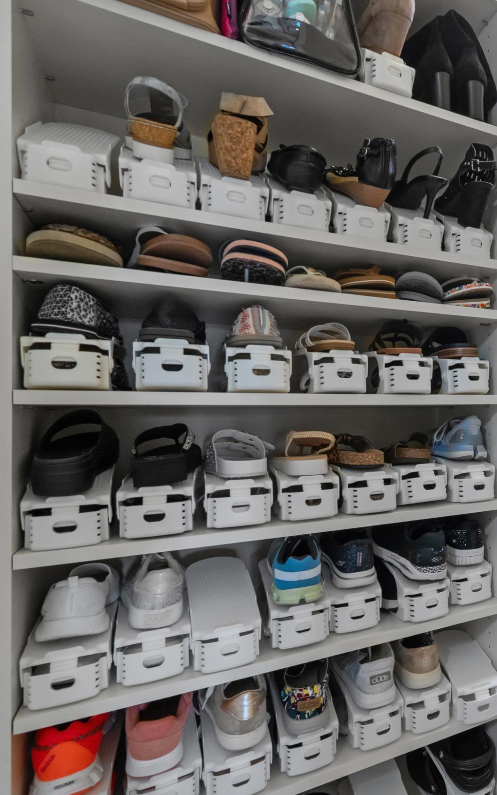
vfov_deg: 72.6
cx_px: 562
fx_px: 542
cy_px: 402
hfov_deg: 39.2
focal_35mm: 25
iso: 1250
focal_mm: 16
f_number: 8
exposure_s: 1/15
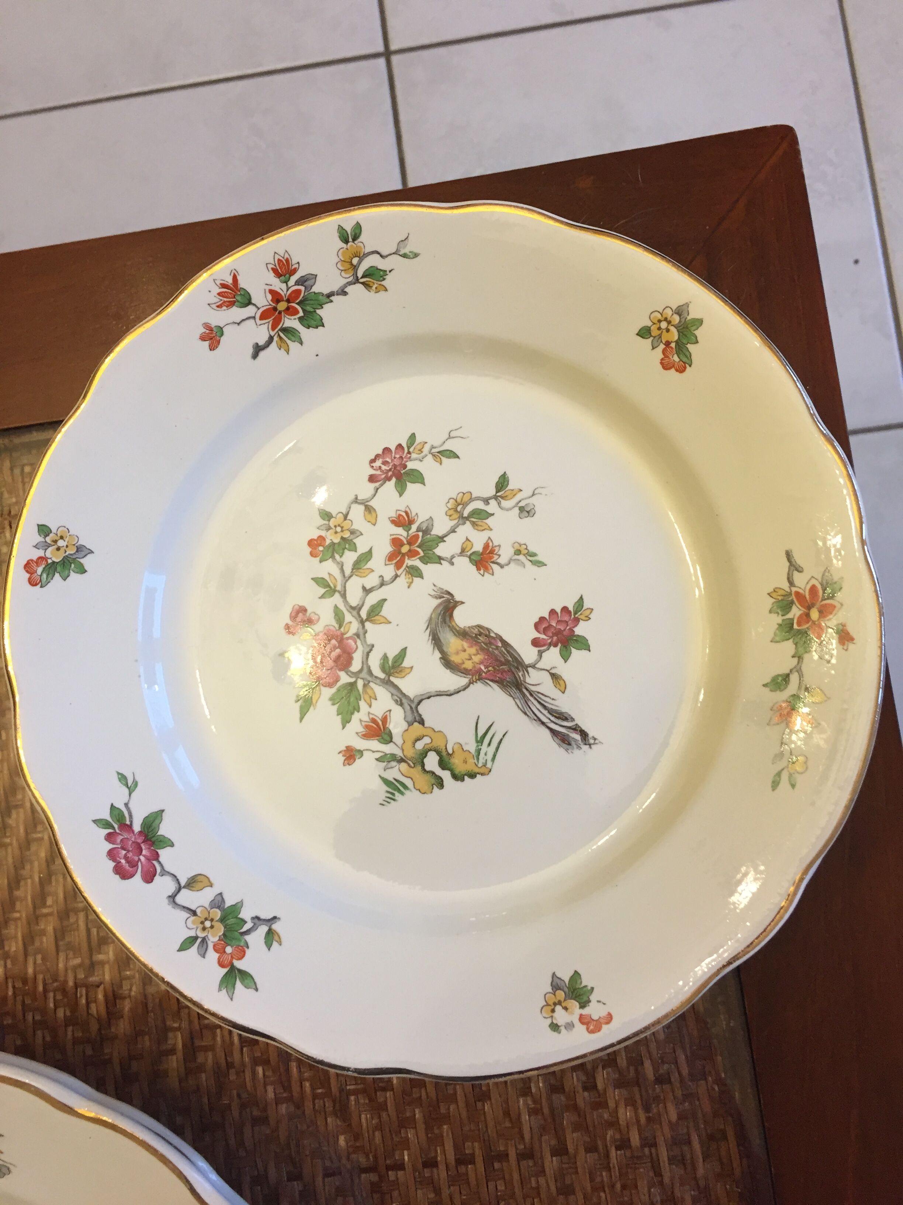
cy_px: 602
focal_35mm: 29
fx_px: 1009
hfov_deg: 48.2
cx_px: 452
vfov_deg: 61.7
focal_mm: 4.15
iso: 125
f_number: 2.2
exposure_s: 1/33
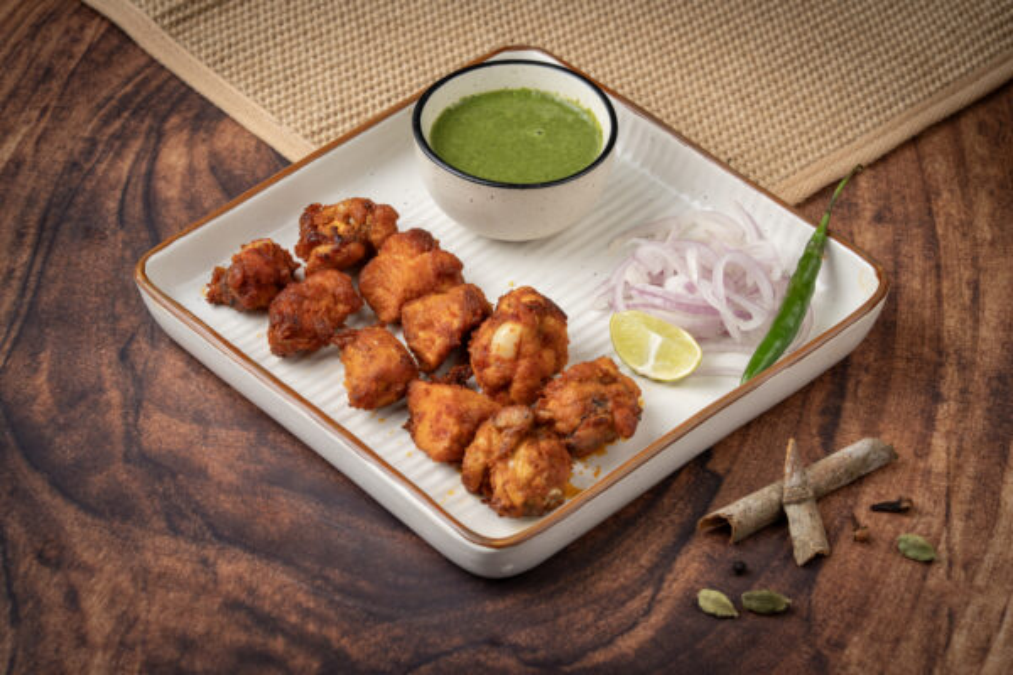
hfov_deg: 22.6
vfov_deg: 15.2
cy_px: 338
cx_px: 506
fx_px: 2532
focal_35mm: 90
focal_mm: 90
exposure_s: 1/200
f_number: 11
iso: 100
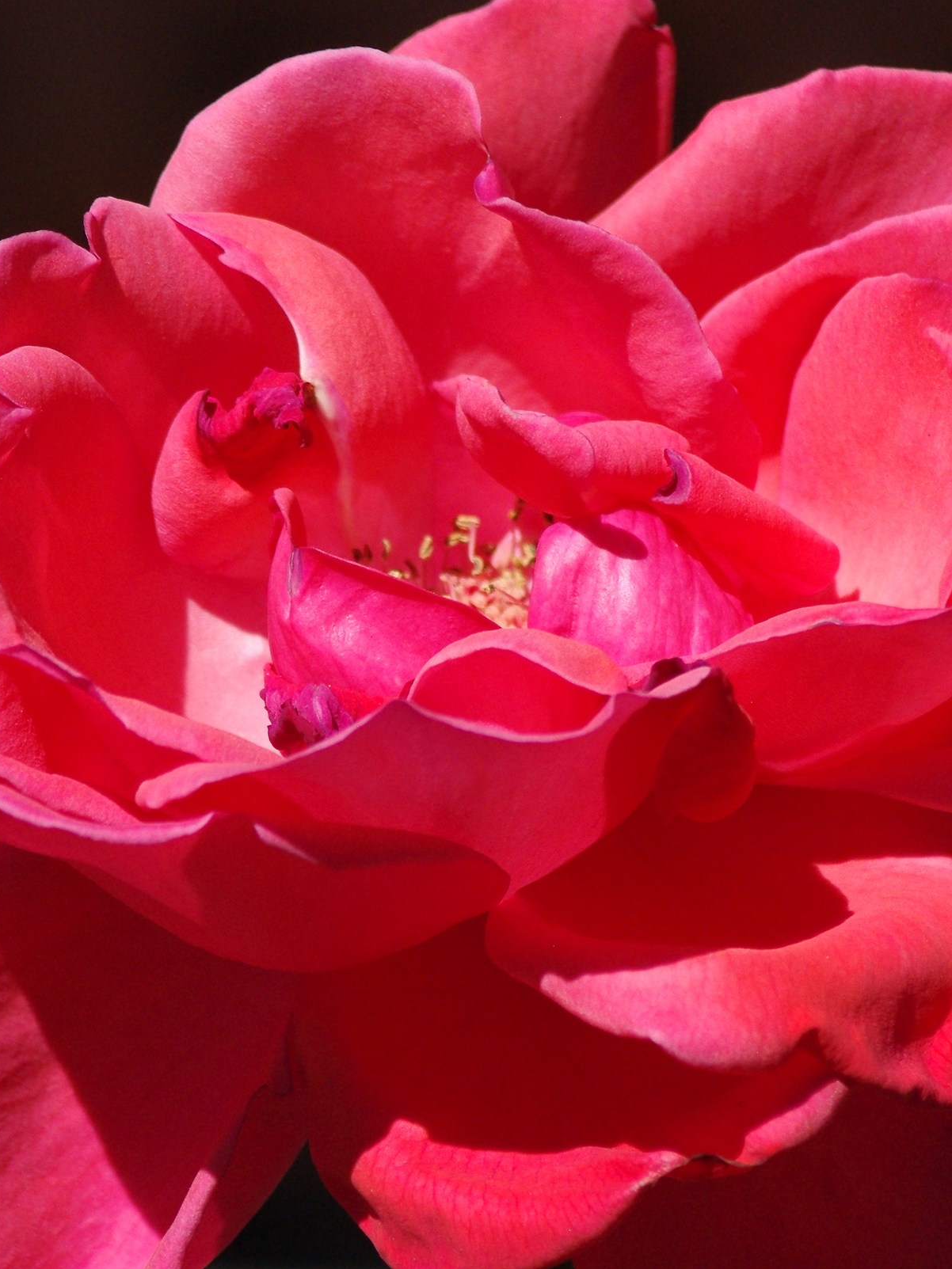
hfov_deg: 3.3
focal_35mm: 454
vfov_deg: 4.4
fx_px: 16650
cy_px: 635
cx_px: 433
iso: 800
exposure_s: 1/1000
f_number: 11
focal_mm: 210
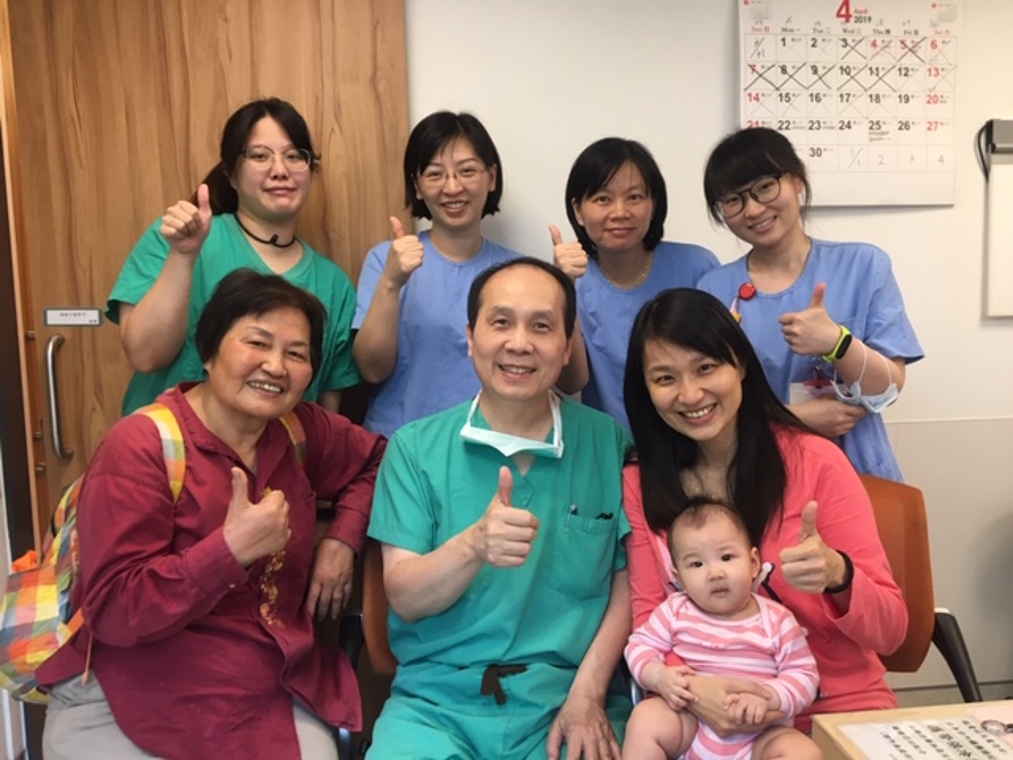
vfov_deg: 48.2
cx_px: 506
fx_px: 849
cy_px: 380
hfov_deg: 61.7
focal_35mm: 29
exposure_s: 1/30
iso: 32
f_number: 2.2
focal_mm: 4.15
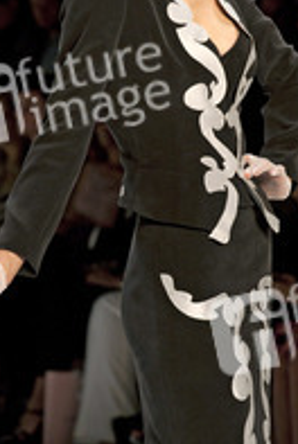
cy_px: 210
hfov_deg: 5.0
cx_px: 121
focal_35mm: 274
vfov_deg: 7.5
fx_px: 3390
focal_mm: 135
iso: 1600
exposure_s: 1/250
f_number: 7.1
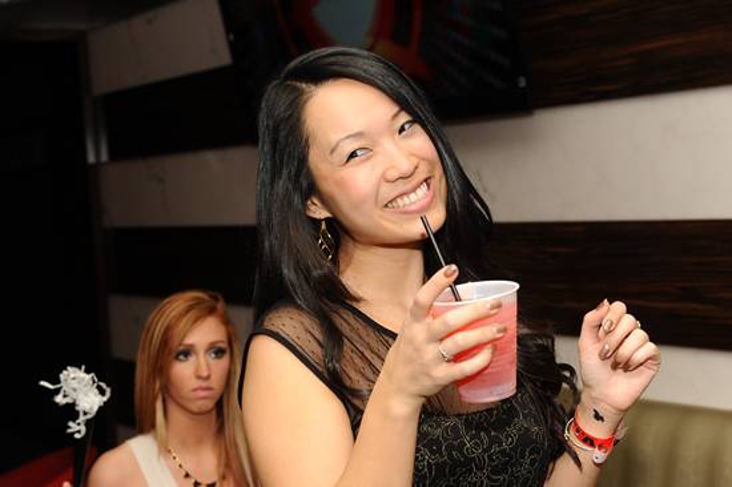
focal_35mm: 62
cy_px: 244
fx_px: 1260
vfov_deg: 21.9
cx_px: 366
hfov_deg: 32.4
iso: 1100
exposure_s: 1/250
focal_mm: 62
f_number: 8
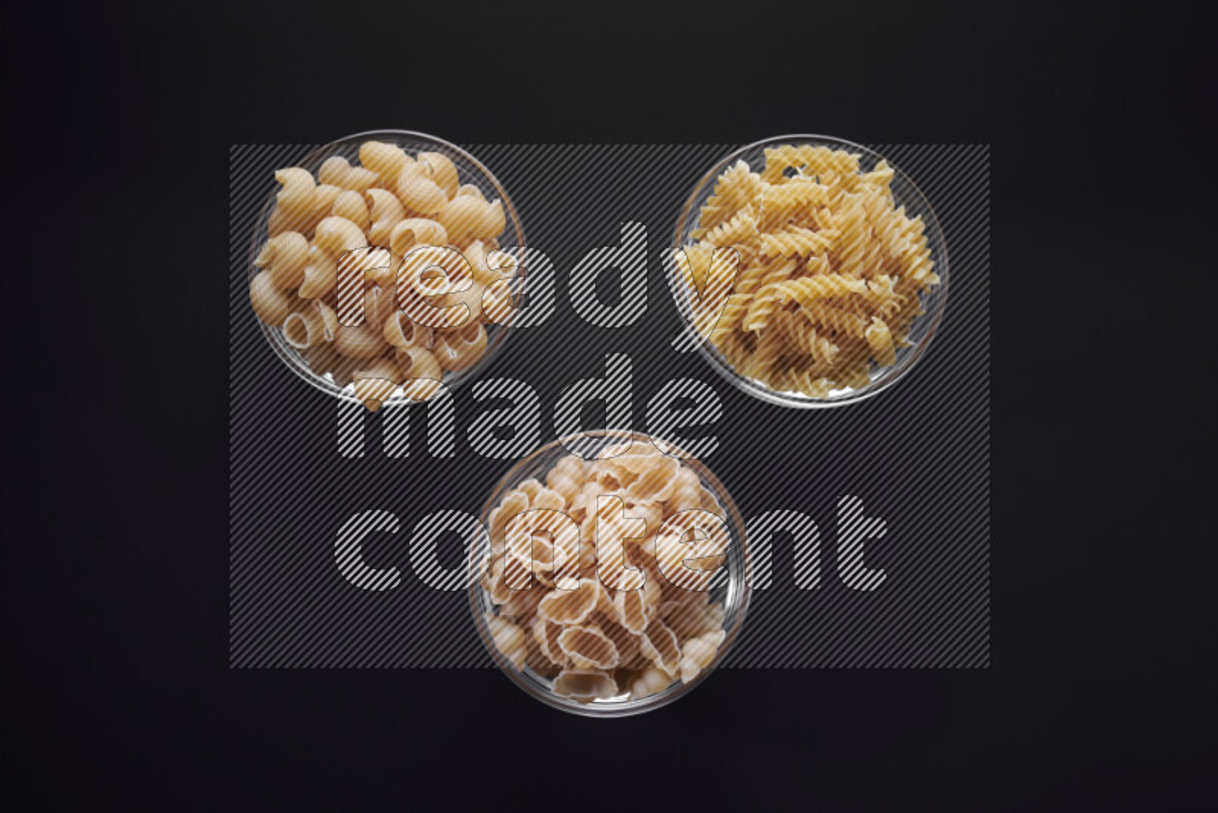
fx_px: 1692
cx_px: 609
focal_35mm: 50
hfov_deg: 39.6
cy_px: 406
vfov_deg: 27.0
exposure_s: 1/100
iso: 100
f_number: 8
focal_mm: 50
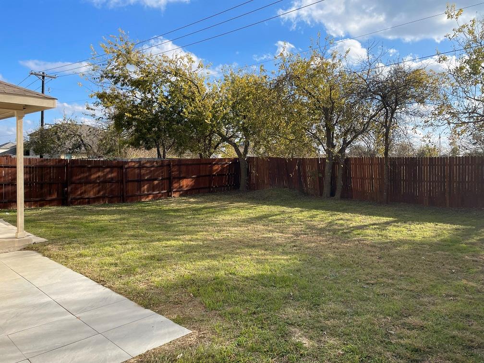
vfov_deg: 53.1
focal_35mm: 26
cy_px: 182
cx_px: 242
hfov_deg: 67.3
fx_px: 364
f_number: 1.6
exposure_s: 1/3205
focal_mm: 4.2
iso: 50
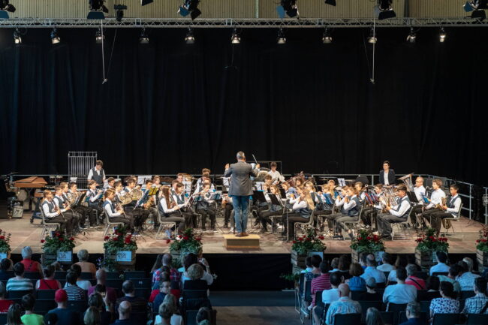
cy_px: 162
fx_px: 949
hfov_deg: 28.9
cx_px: 244
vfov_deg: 19.4
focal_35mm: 70
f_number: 6.7
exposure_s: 1/90
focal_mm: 70
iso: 4000
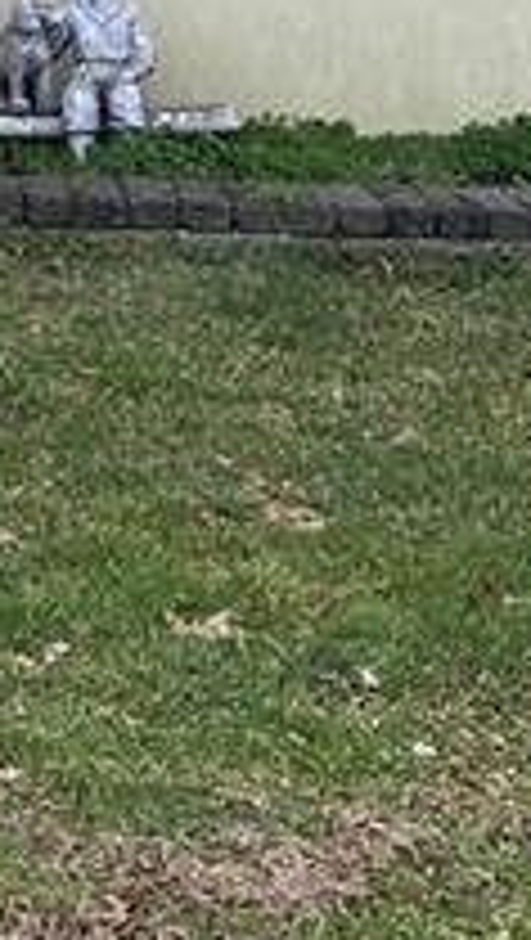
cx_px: -410
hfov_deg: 11.0
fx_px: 2596
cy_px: -625
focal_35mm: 104
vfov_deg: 17.6
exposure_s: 1/1585
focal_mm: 4.25
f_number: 1.8
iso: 32
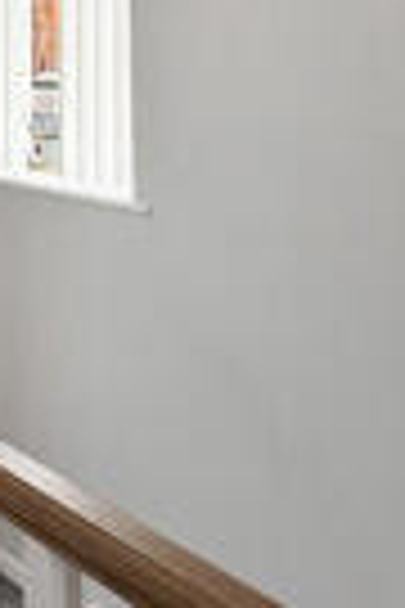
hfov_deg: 19.9
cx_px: -119
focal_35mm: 63
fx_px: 1063
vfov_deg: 31.6
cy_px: 187
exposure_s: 1/99
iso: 160
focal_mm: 2.22
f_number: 2.2
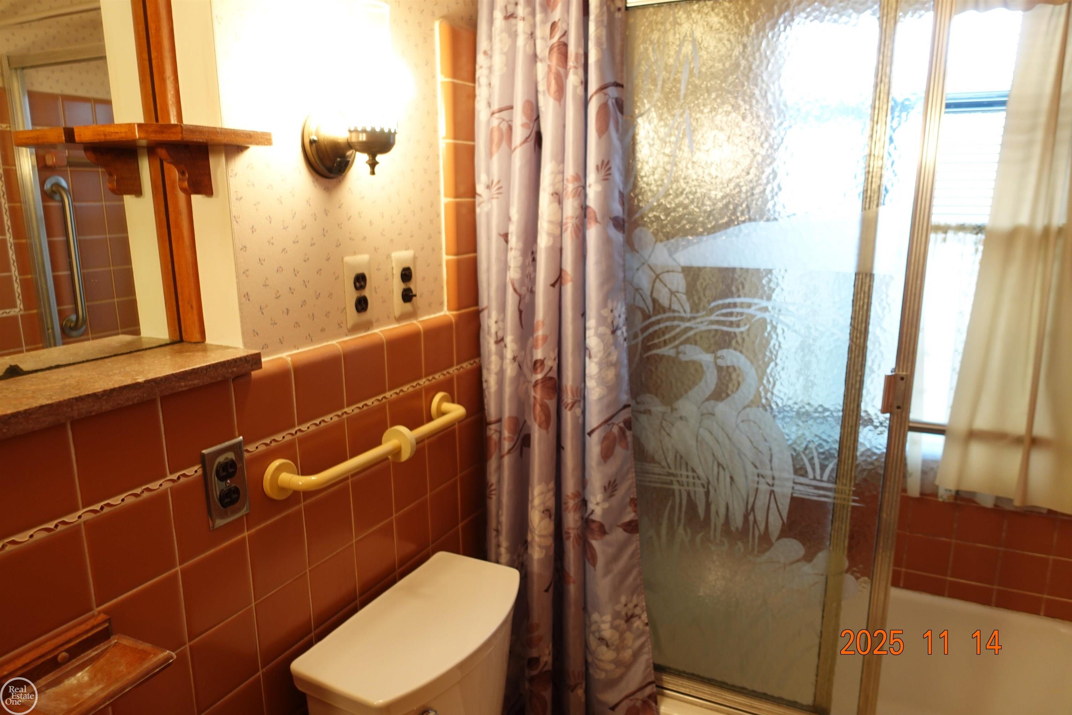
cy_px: 358
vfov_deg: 53.1
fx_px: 715
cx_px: 536
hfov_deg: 73.7
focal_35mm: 24
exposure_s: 1/30
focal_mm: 9.4
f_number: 1.8
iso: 125
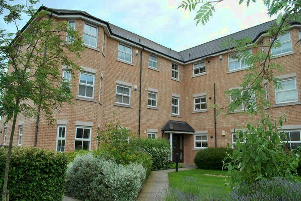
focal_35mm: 27
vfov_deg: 48.0
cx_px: 150
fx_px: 226
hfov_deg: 67.3
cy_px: 100
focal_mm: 18
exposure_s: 1/200
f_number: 6.3
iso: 100
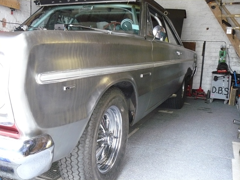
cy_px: 90
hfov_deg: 51.3
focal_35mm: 36
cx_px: 120
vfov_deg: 39.7
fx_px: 250
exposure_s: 1/30
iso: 400
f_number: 2.8
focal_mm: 6
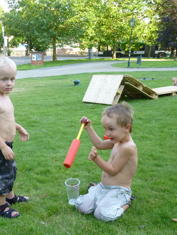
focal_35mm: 42
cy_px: 118
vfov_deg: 44.8
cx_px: 46
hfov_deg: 33.7
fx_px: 286
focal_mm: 5.6
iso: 100
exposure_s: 1/60
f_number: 3.4
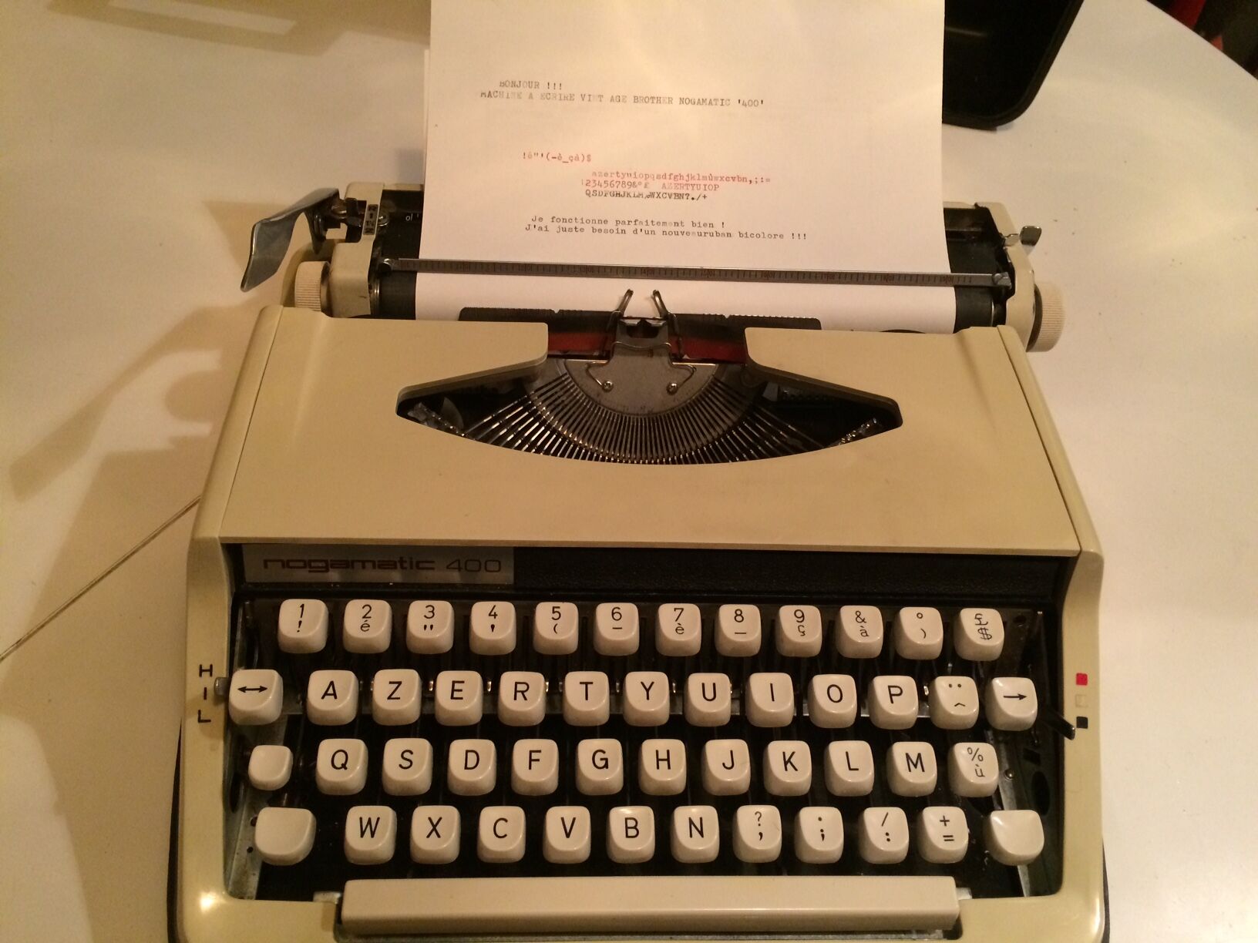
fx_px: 1054
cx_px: 629
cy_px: 472
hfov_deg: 61.7
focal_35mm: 29
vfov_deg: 48.2
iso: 320
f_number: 2.2
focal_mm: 4.15
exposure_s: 1/20
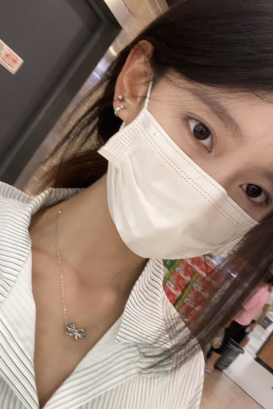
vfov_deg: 58.7
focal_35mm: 32
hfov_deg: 41.1
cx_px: 152
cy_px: 209
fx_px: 364
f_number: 2.2
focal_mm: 2.71
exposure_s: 1/50
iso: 100
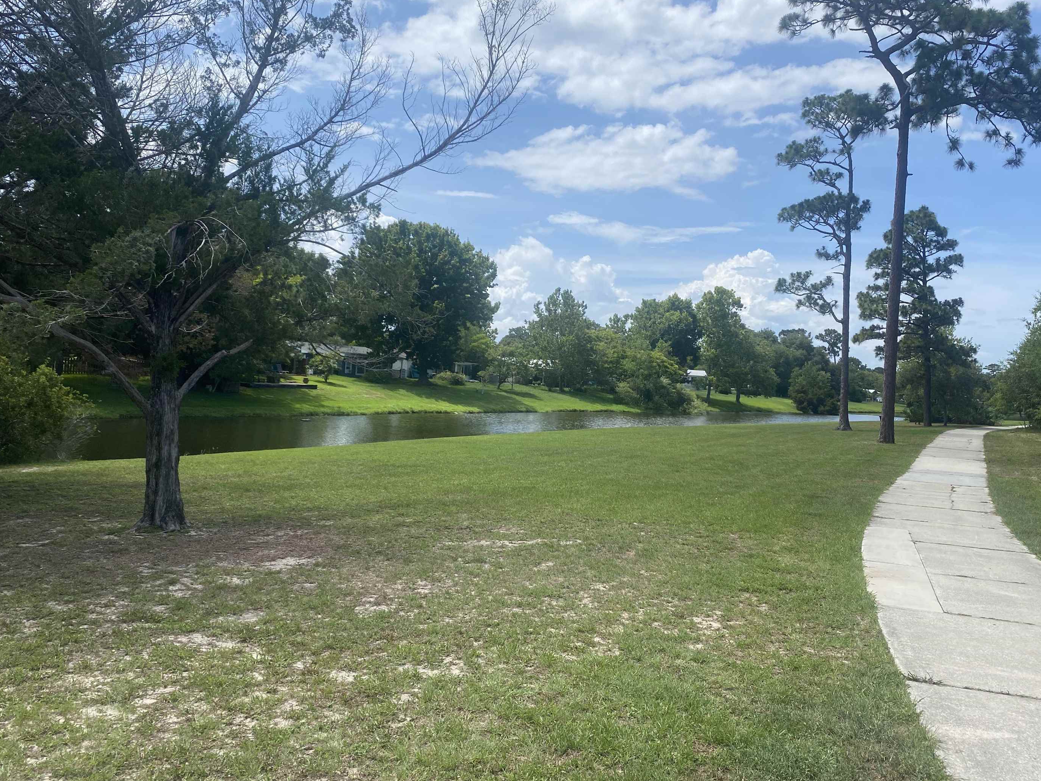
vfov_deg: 48.2
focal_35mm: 29
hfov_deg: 61.6
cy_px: 371
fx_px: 872
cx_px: 566
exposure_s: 1/3846
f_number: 1.8
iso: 32
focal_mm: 4.25
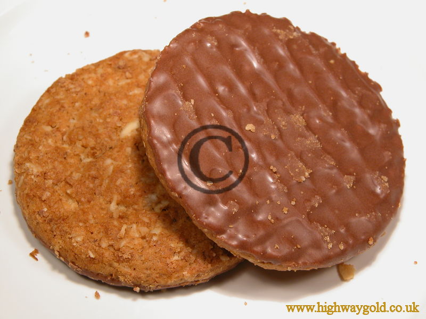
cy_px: 160
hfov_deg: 23.6
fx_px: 1021
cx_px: 213
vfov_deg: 17.8
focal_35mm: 83
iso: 100
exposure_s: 1/37.3
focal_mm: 21
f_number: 5.5
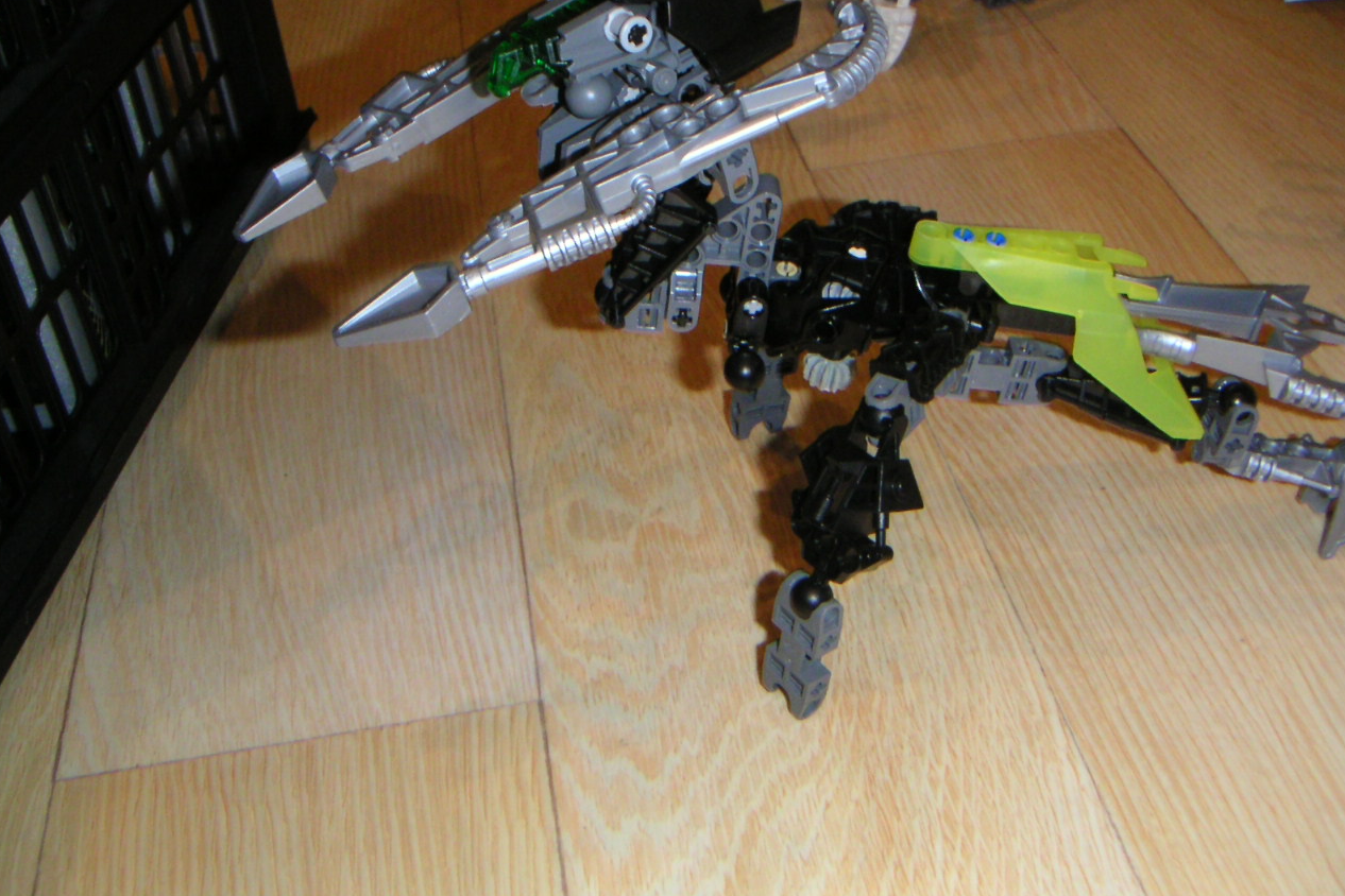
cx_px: 672
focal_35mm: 41
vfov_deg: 32.6
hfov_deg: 47.4
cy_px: 455
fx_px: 1532
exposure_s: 1/45
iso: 200
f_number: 6.7
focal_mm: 5.1
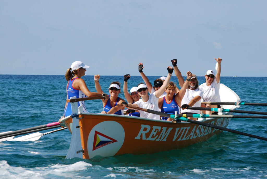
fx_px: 1169
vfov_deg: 8.7
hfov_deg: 13.0
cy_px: 90
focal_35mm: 158
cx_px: 134
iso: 140
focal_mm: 105
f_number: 10
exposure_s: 1/250
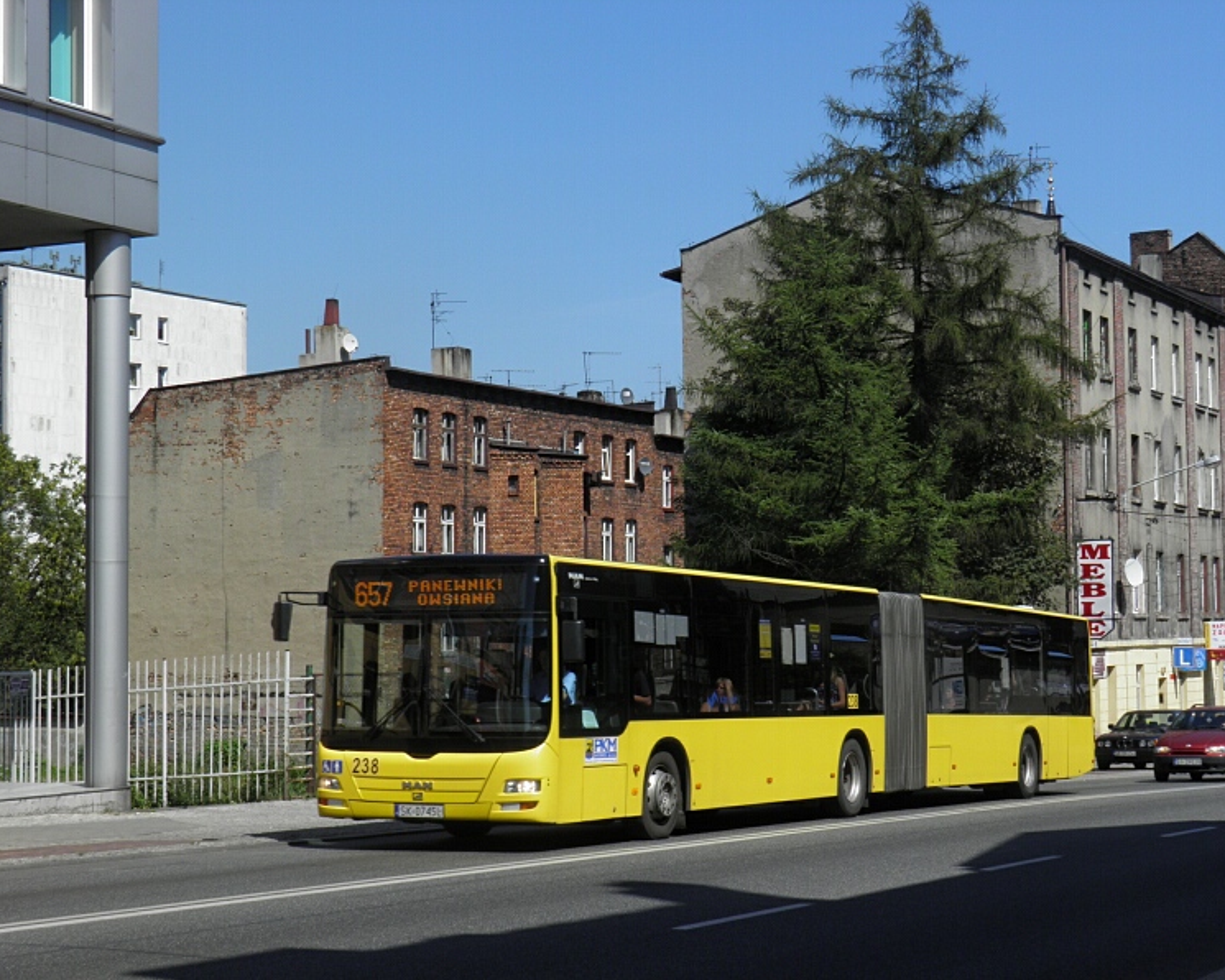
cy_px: 490
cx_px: 622
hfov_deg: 29.1
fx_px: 2357
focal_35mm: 65
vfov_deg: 23.5
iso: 50
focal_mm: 11.2
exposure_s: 1/320
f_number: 6
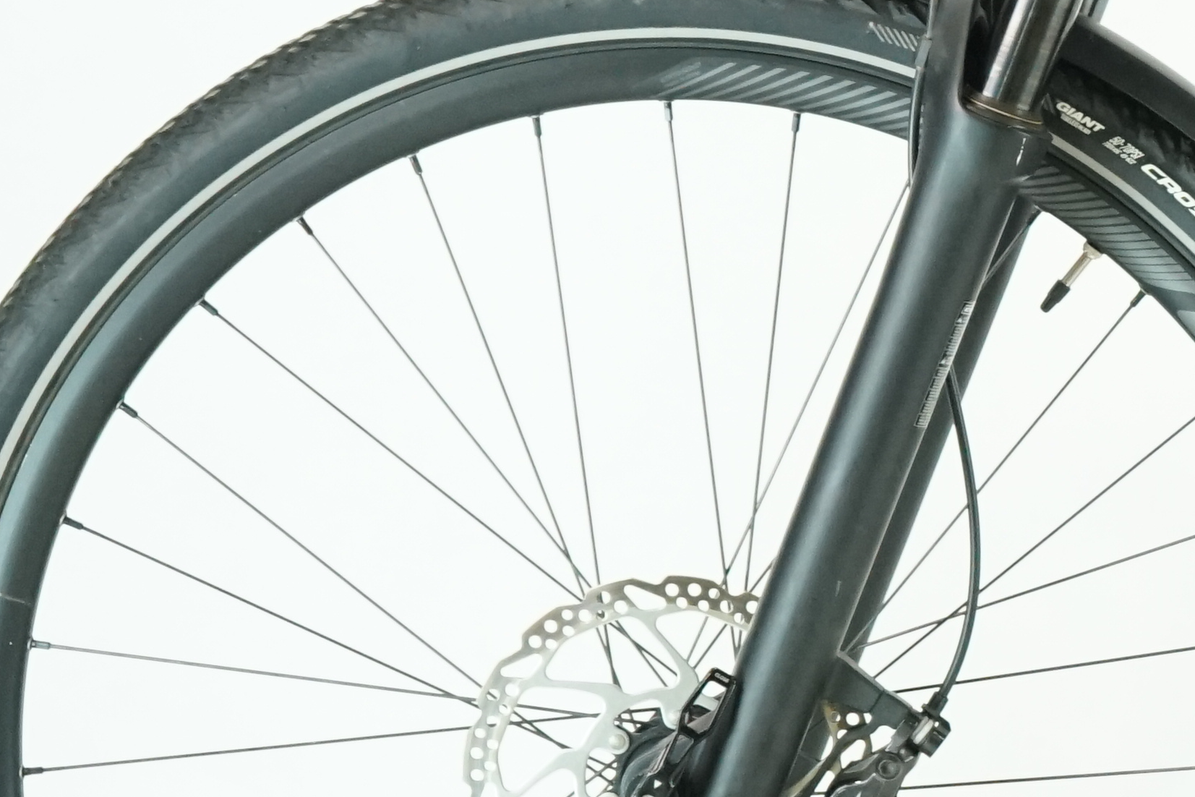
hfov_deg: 8.5
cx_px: 1970
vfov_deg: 5.8
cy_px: 258
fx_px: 7833
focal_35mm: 236
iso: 2500
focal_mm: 65
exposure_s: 1/200
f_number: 5.6
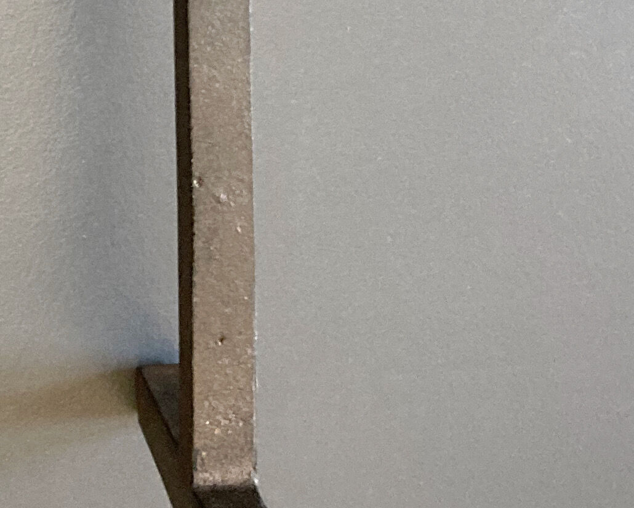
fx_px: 2008
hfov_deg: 17.5
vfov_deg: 13.0
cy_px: -406
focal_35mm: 107
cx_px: -25
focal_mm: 3.99
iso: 320
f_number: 1.8
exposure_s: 1/25
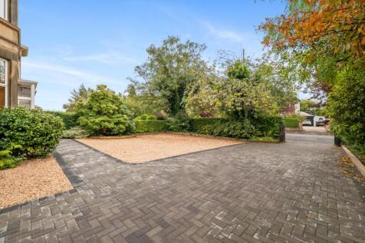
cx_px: 182
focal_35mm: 14
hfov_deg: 104.3
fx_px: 142
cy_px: 122
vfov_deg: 81.2
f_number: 8
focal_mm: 14
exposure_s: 1/8
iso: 640
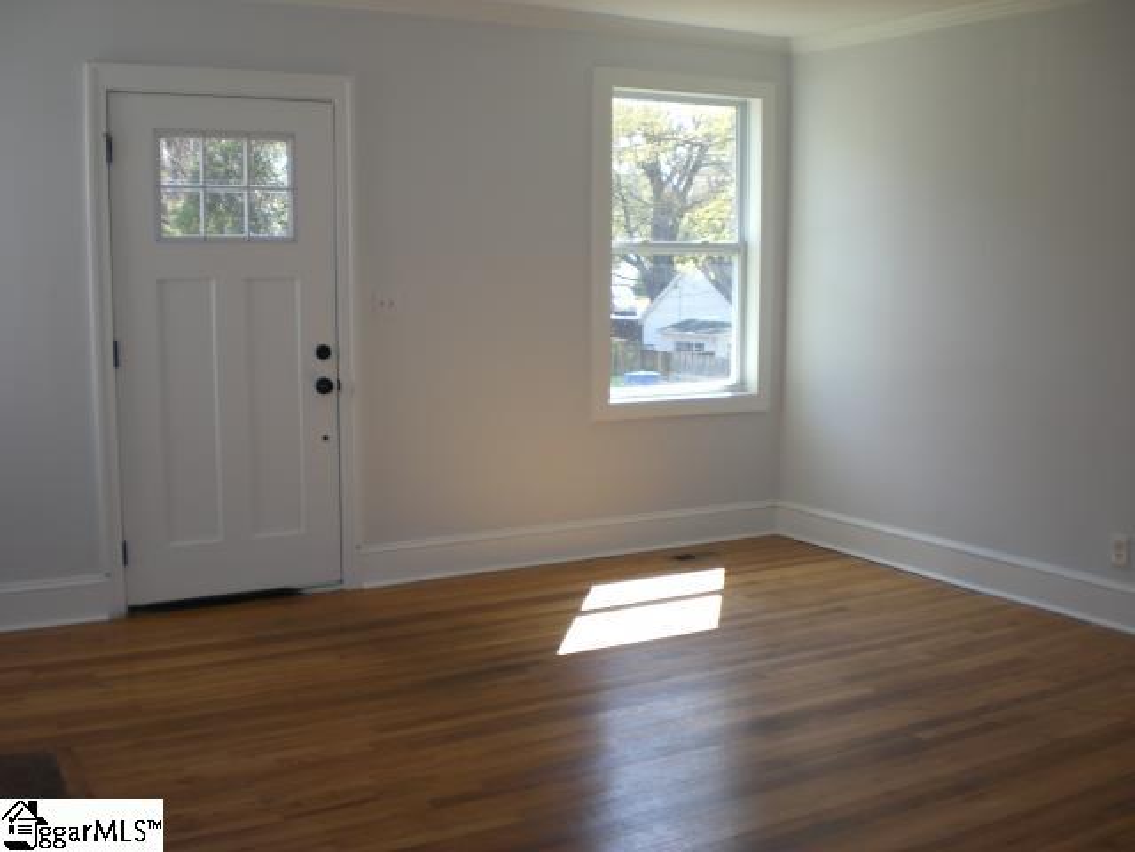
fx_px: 1246
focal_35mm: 38
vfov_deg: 37.7
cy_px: 426
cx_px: 568
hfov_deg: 49.0
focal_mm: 6.3
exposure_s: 1/100
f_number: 3.1
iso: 50
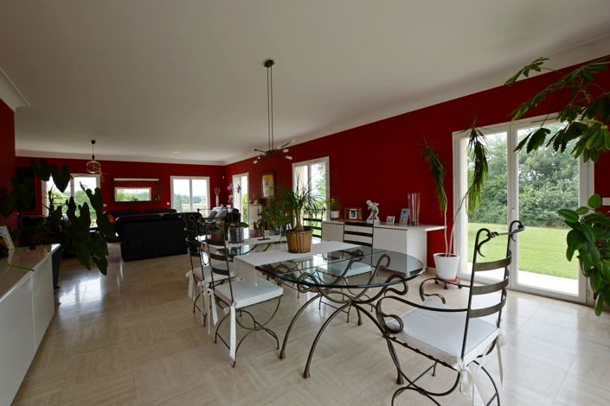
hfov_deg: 100.4
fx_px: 254
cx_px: 305
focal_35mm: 15
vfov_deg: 77.3
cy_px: 203
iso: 220
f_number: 5.6
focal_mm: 10
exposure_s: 1/125
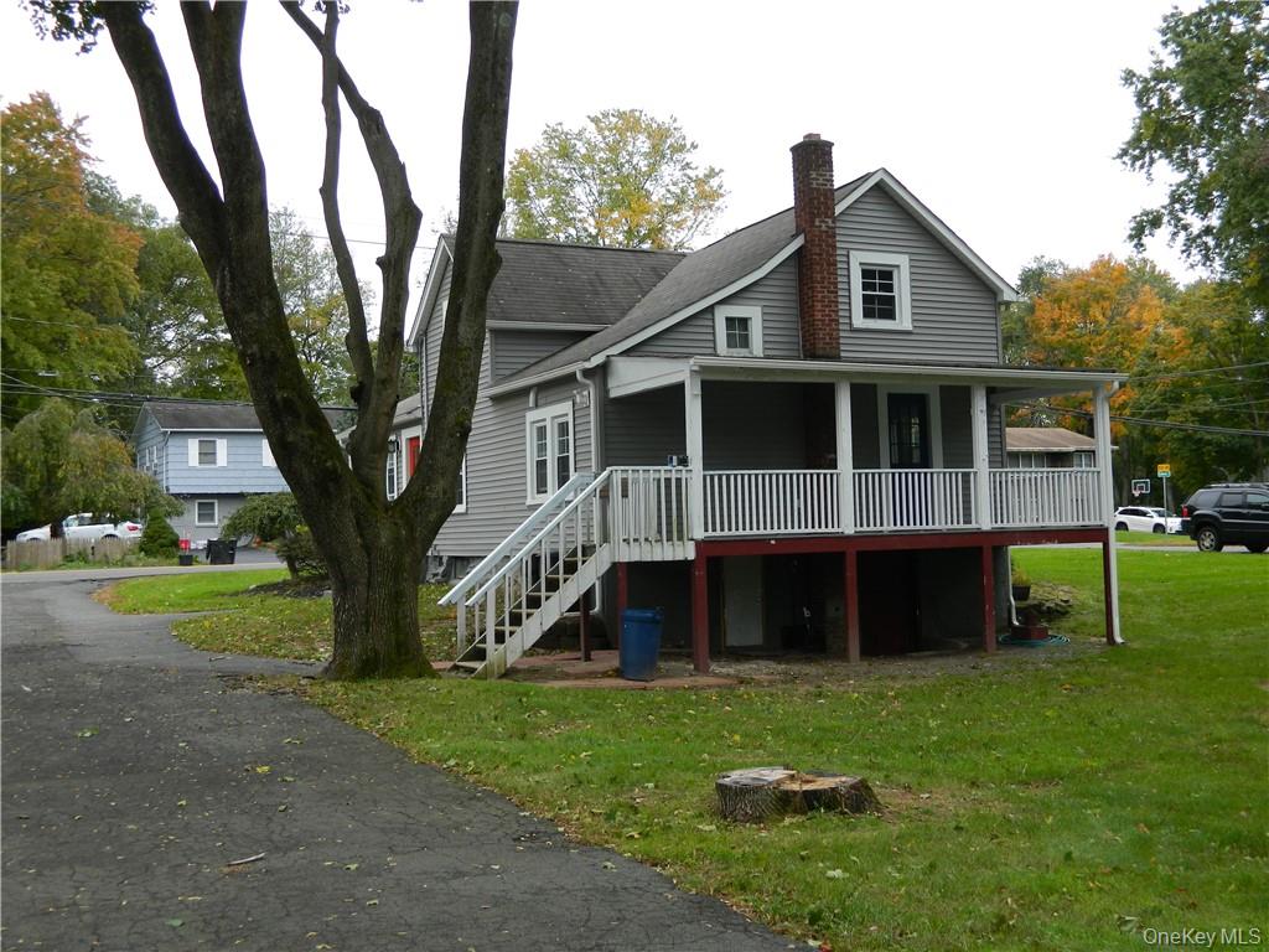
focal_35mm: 41
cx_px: 634
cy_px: 476
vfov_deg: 35.1
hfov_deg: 45.8
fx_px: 1503
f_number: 3.5
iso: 80
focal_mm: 7.3
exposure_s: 1/160
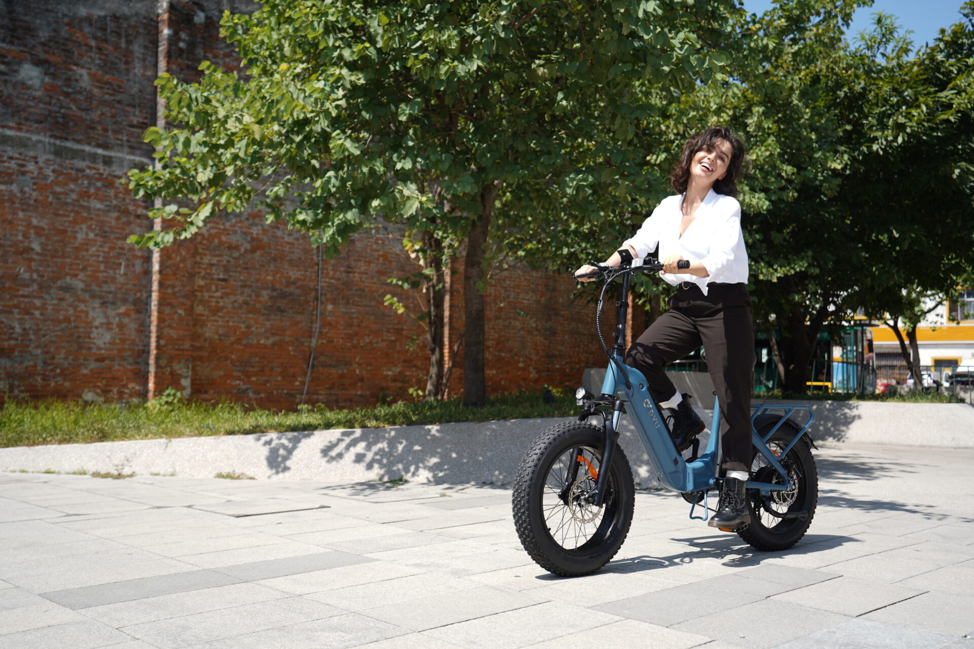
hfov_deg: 54.4
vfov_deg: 37.9
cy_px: 324
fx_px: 947
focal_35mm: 35
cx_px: 487
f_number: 3.2
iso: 64
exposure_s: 1/640
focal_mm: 35
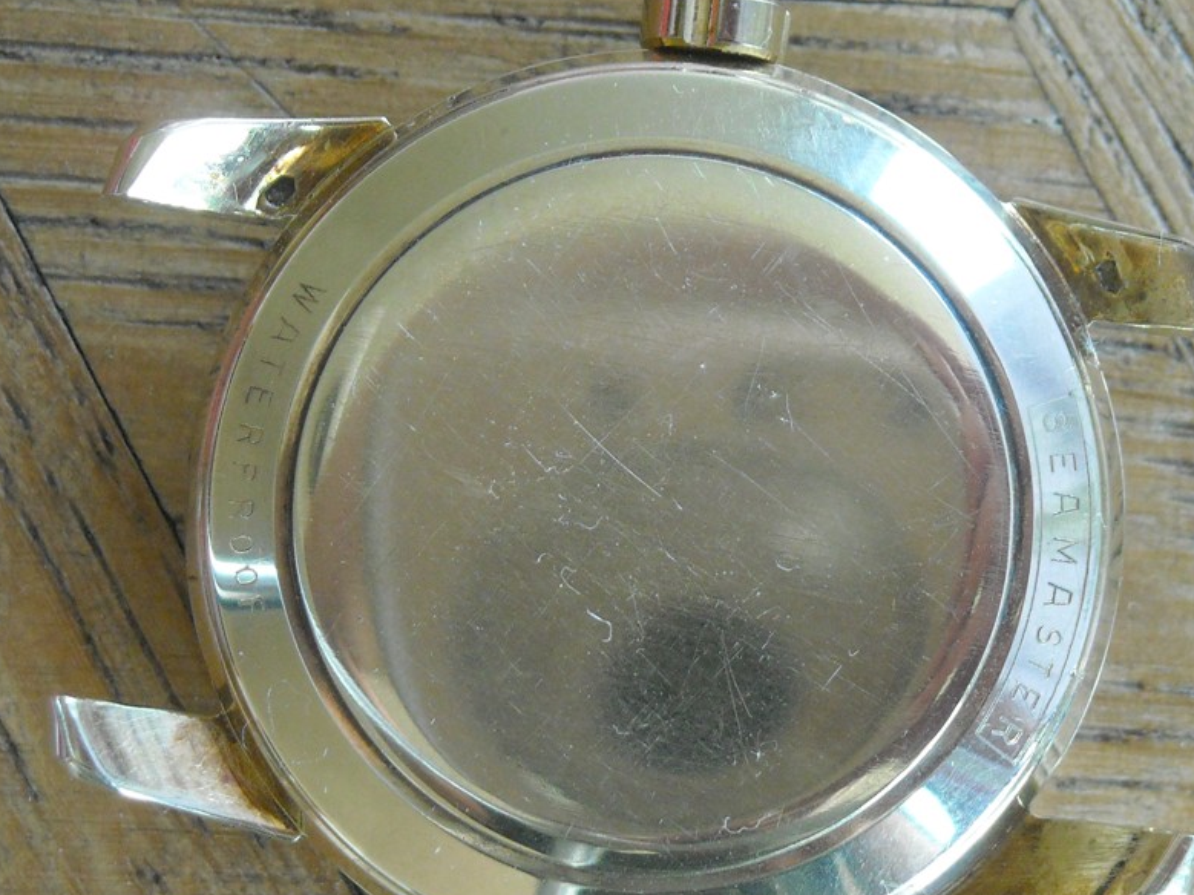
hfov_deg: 14.3
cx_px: 658
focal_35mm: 138
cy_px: 472
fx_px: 4759
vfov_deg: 10.7
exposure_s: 1/47
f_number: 4.7
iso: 400
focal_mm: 17.1
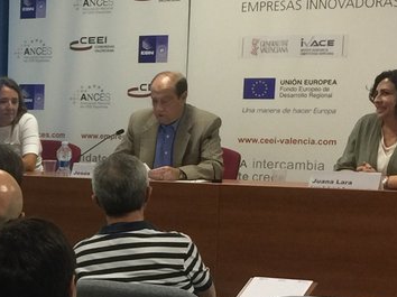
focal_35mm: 123
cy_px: 290
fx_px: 1410
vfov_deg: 11.9
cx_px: -227
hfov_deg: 14.7
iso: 50
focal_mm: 4.15
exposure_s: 1/17
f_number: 2.2
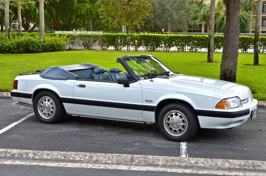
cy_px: 88
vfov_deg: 22.5
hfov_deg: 33.5
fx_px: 442
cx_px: 133
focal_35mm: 60
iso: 400
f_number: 8
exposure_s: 1/320
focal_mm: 40
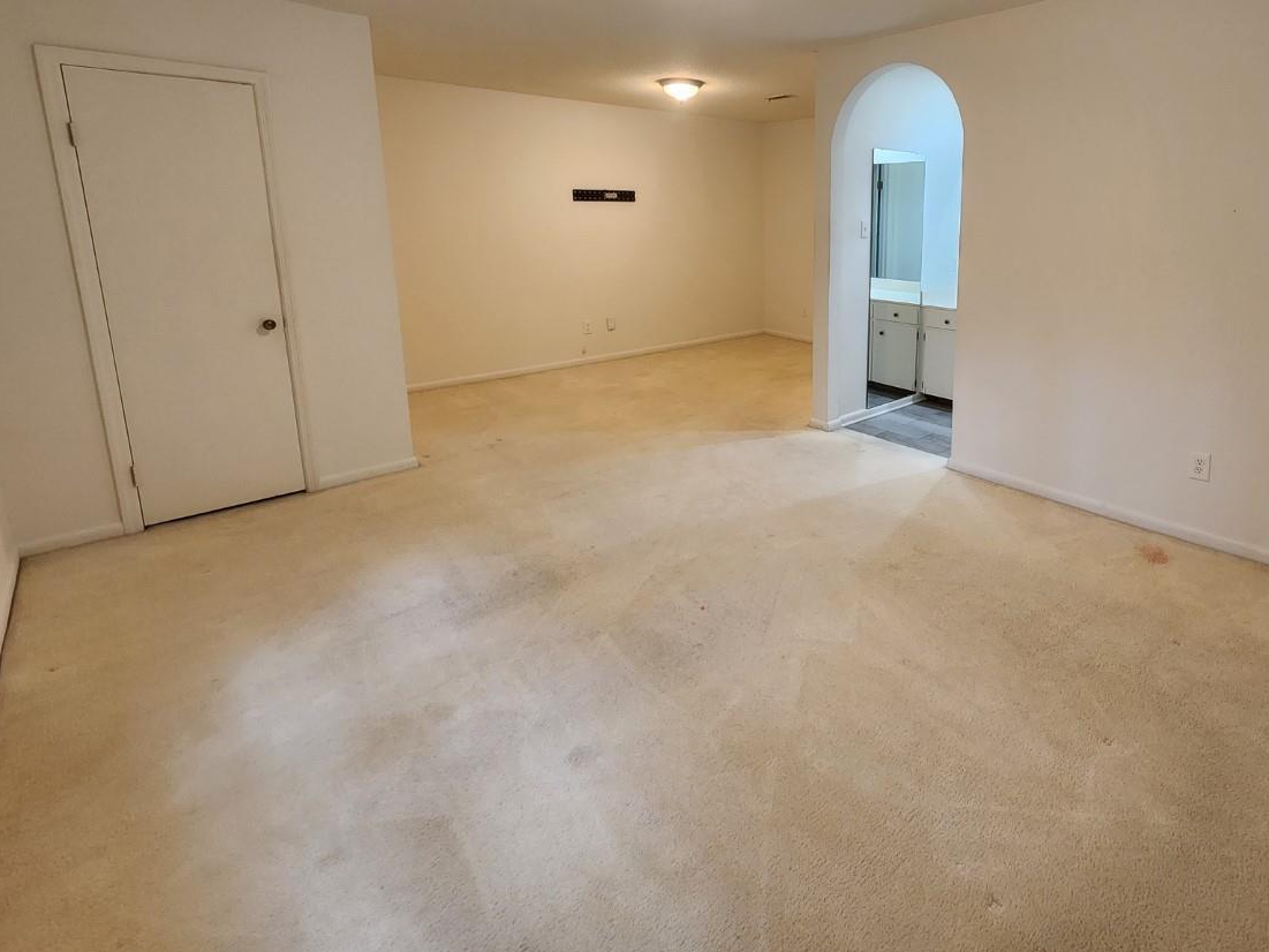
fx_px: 623
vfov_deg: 73.2
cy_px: 346
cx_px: 818
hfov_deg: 88.6
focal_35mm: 17
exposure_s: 1/60
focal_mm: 2.2
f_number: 2.2
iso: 320
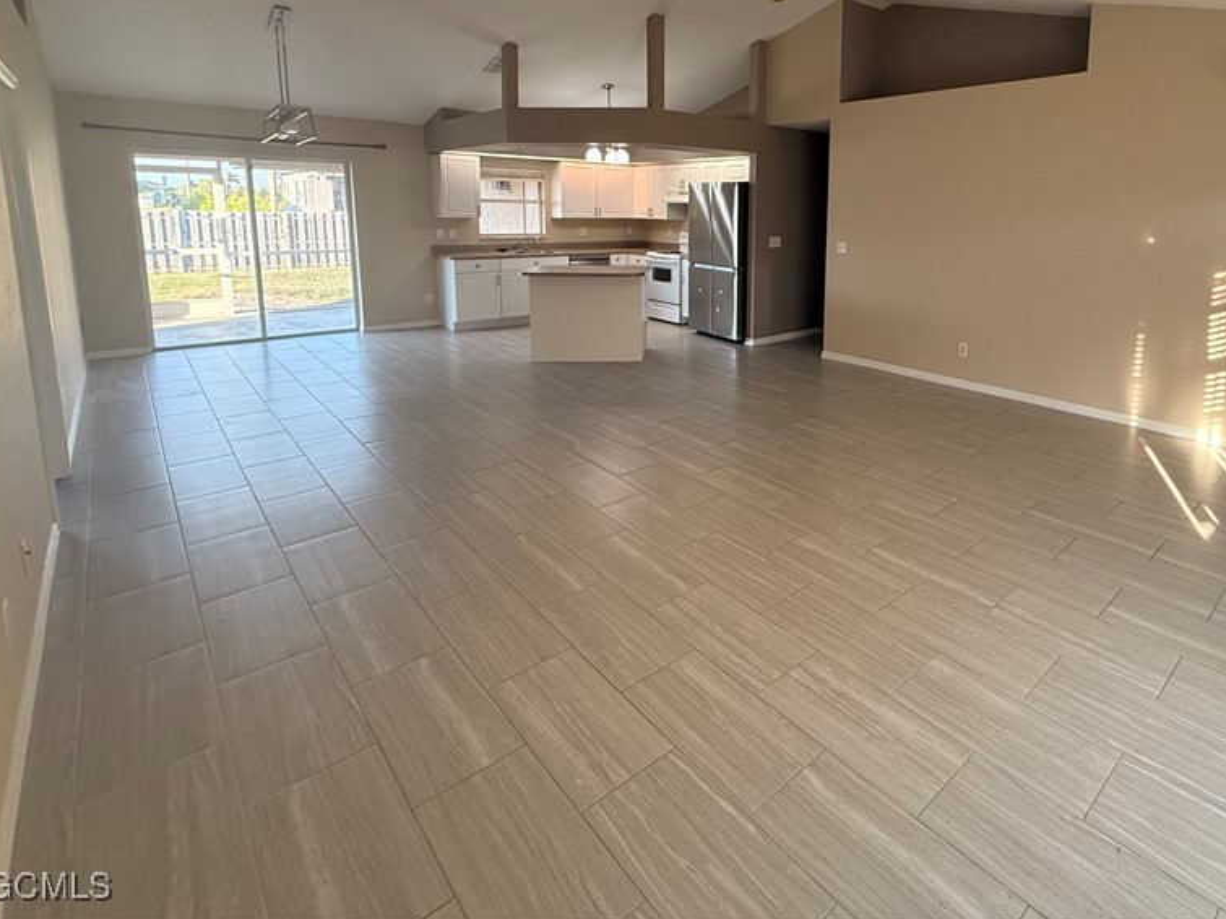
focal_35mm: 19
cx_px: 788
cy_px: 299
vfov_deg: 66.6
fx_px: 673
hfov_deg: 82.6
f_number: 2.2
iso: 400
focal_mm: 2.22
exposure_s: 1/120
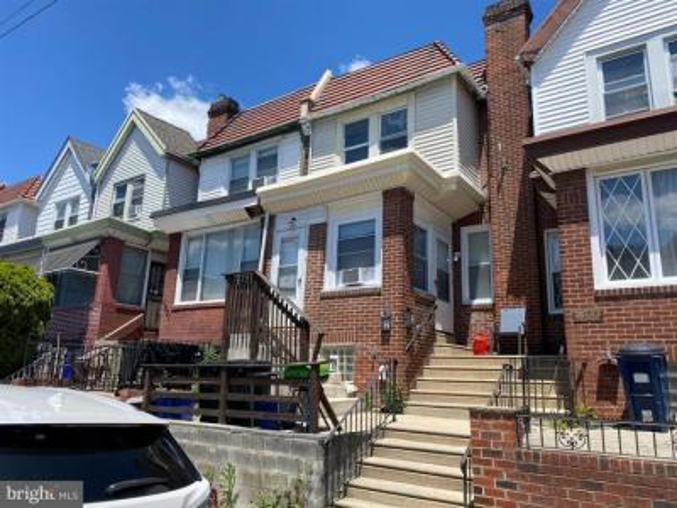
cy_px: 254
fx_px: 508
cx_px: 338
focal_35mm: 26
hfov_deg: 67.3
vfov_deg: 53.1
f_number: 1.8
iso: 32
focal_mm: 4.25
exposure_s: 1/2358
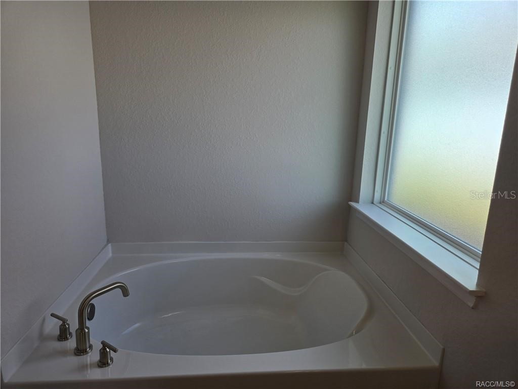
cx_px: 259
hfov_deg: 73.9
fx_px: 344
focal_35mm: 23
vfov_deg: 58.9
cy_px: 194
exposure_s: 1/277
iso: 25
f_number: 1.8
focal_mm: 5.4
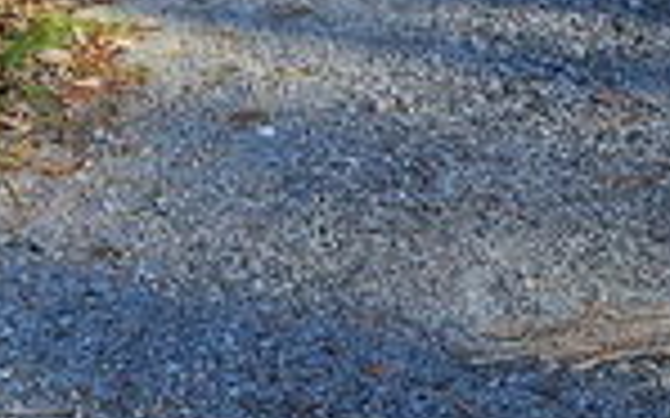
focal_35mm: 84
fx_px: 1533
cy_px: -418
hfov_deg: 24.6
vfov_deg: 13.4
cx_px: 382
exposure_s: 1/357
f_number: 1.8
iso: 25
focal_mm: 5.4
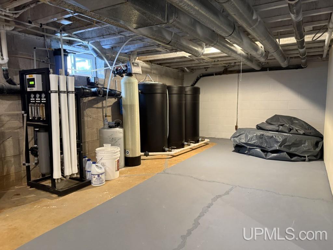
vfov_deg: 56.8
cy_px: 125
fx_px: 231
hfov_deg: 71.6
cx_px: 166
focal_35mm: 24
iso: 640
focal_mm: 6.76
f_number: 1.78
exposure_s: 1/60
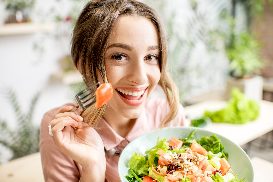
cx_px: 136
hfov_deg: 54.4
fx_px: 266
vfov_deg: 37.9
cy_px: 91
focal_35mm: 35
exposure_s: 1/160
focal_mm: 35
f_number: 2.2
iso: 200
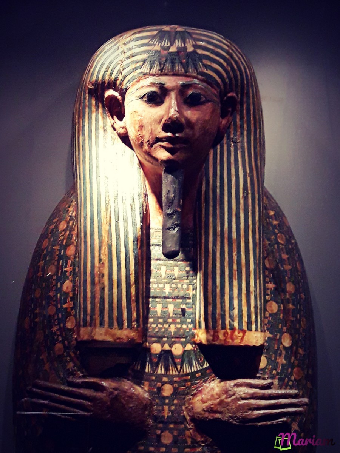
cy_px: 226
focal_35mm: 28
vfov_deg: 63.4
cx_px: 170
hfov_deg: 49.7
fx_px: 367
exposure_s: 1/50
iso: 250
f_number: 1.9
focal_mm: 3.7
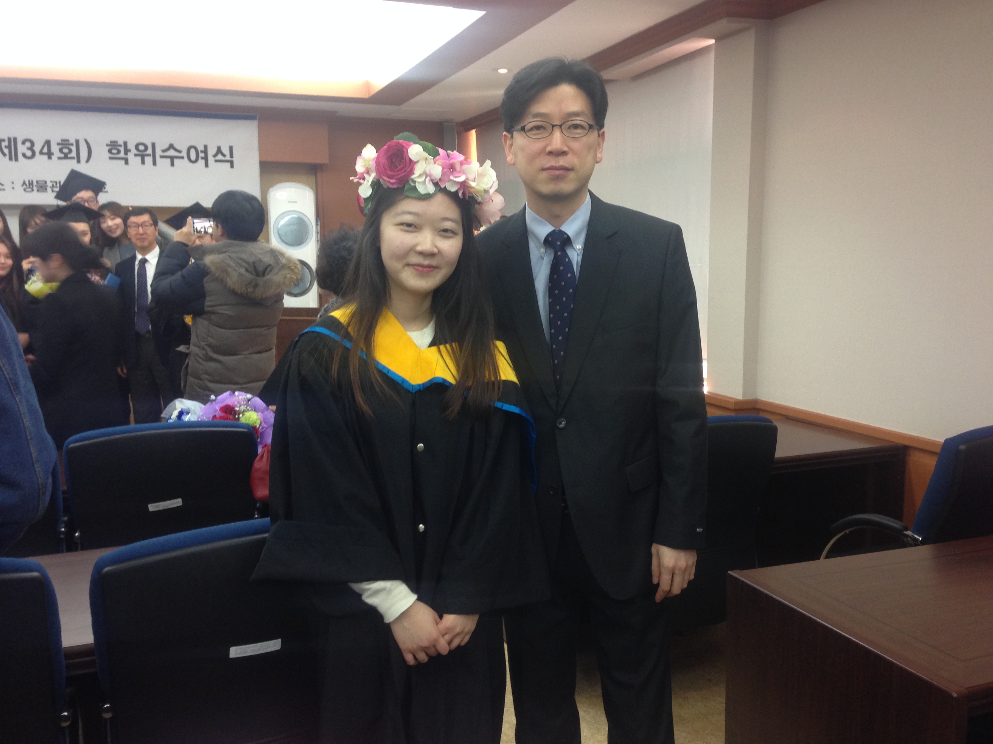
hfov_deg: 55.4
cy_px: 372
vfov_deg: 42.9
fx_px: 947
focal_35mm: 33
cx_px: 496
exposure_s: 1/20
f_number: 2.4
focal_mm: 4.12
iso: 100
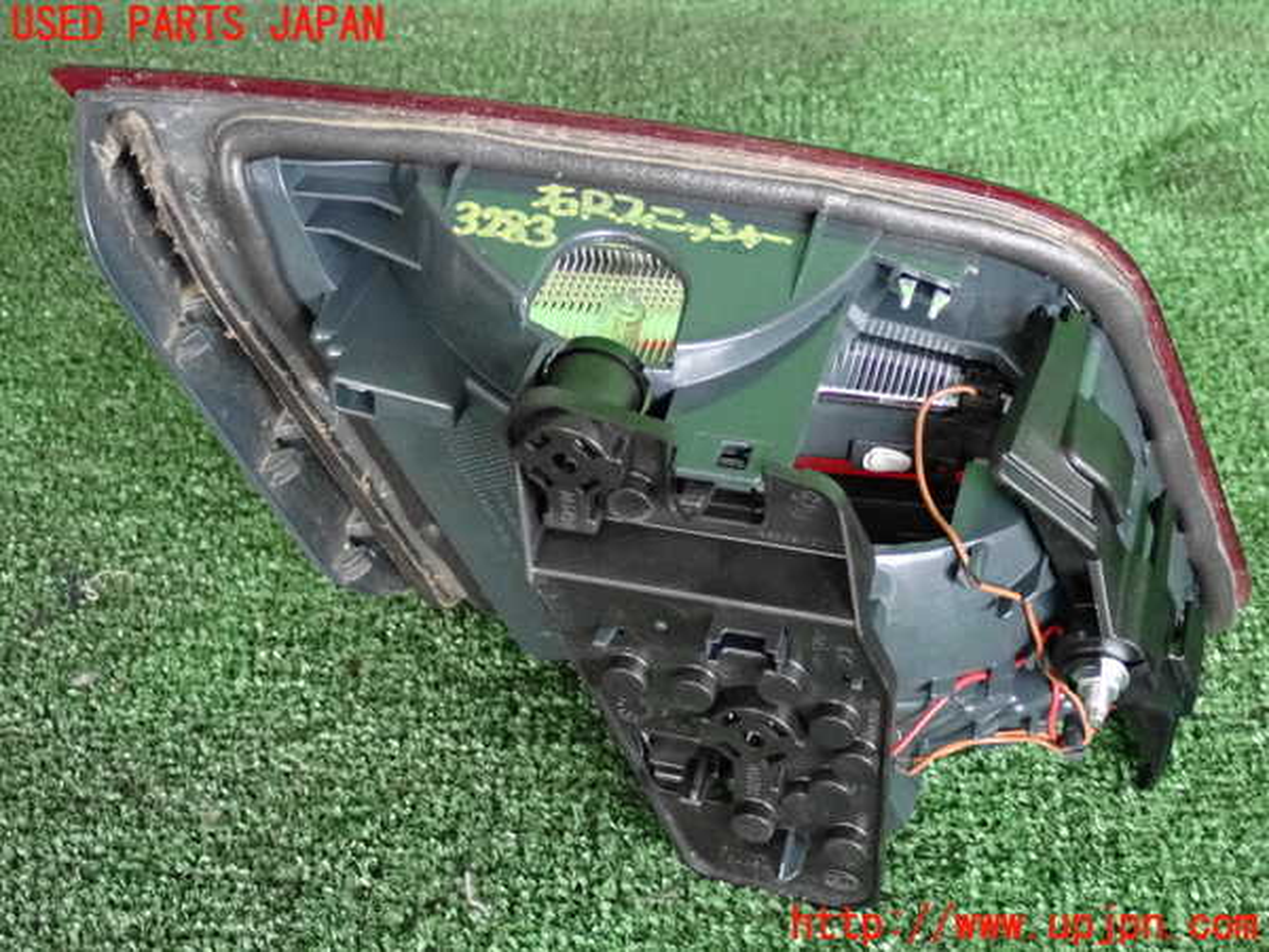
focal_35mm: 58
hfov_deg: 33.2
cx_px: 634
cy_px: 476
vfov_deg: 25.2
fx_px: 2126
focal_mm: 10.35
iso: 2500
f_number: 3.5
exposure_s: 1/125
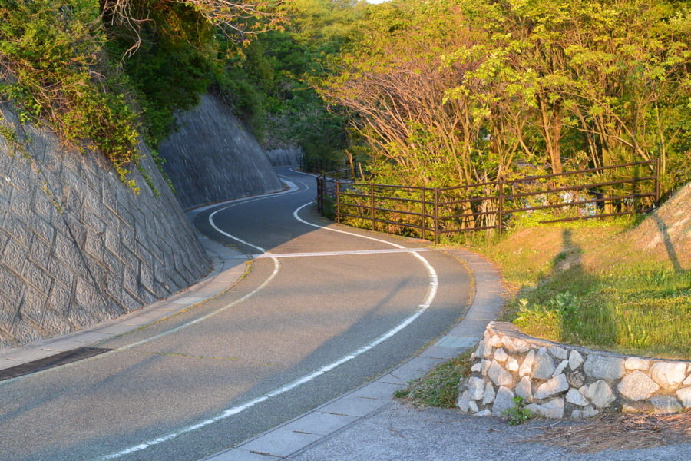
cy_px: 230
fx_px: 940
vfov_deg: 27.5
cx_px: 346
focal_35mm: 49
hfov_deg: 40.3
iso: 200
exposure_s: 1/250
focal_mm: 18.5
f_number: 4
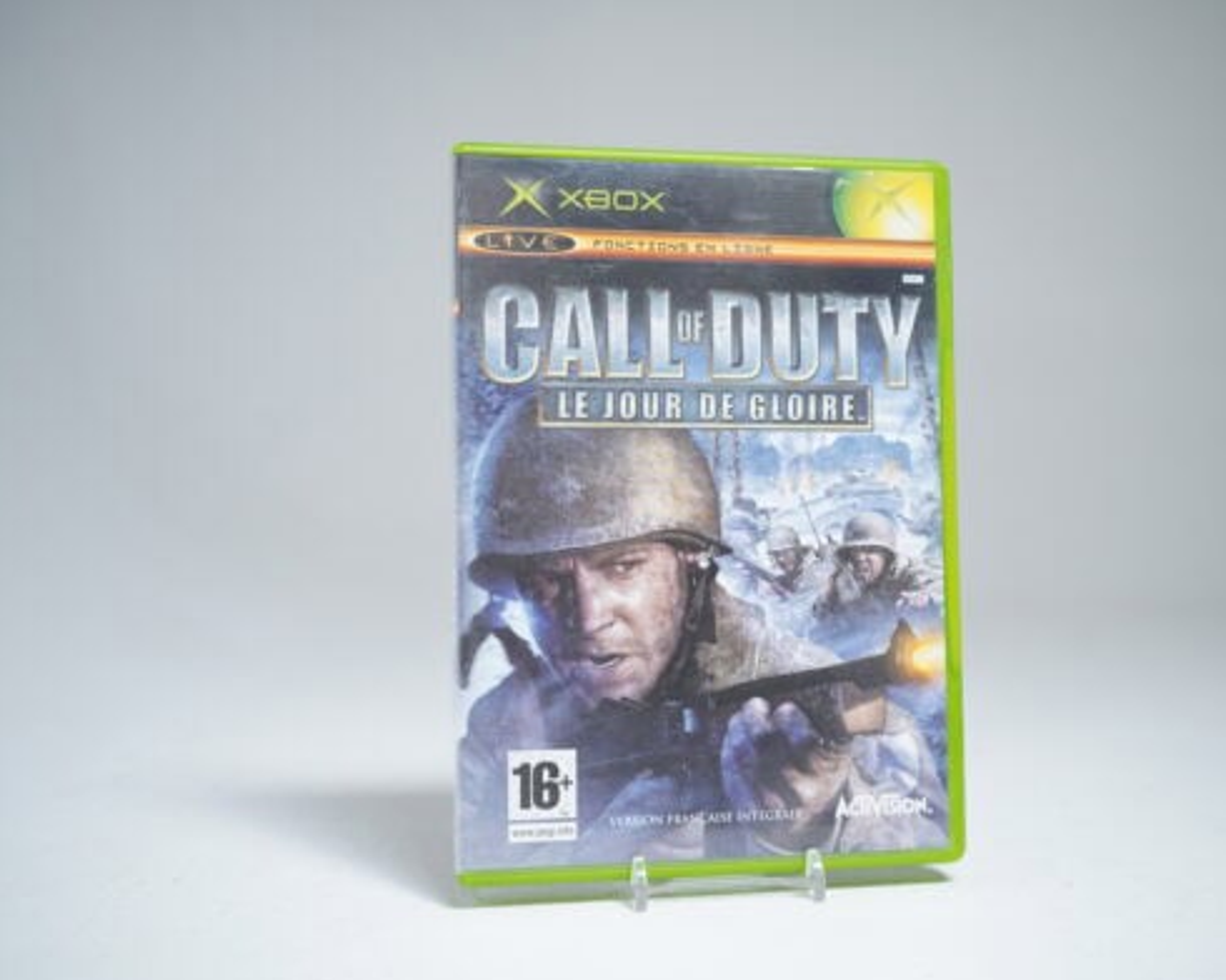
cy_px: 498
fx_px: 1669
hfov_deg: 40.2
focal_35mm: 46
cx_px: 703
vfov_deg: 32.7
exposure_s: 1/50
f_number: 4
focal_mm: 40
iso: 800
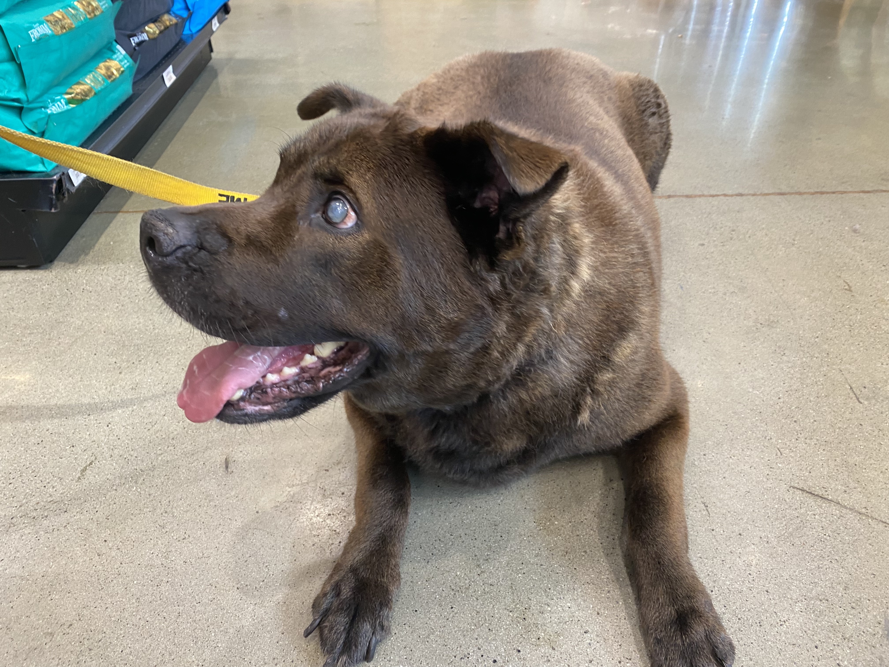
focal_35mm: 26
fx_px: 668
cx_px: 444
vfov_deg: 53.1
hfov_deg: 67.3
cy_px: 334
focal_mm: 4.25
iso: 125
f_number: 1.8
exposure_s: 1/60
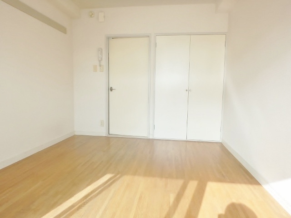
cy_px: 109
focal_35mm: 21
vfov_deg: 63.4
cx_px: 146
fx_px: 177
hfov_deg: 79.0
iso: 125
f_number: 3.5
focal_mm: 3.7
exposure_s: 1/80
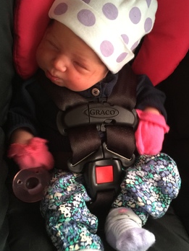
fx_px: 291
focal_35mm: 40
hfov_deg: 35.9
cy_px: 133
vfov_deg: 46.8
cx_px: 101
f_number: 2.2
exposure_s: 1/10
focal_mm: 4.15
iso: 100
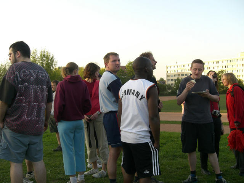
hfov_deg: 49.0
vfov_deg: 37.7
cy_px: 92
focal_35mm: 38
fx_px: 268
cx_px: 122
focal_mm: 6.3
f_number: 3.1
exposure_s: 1/200
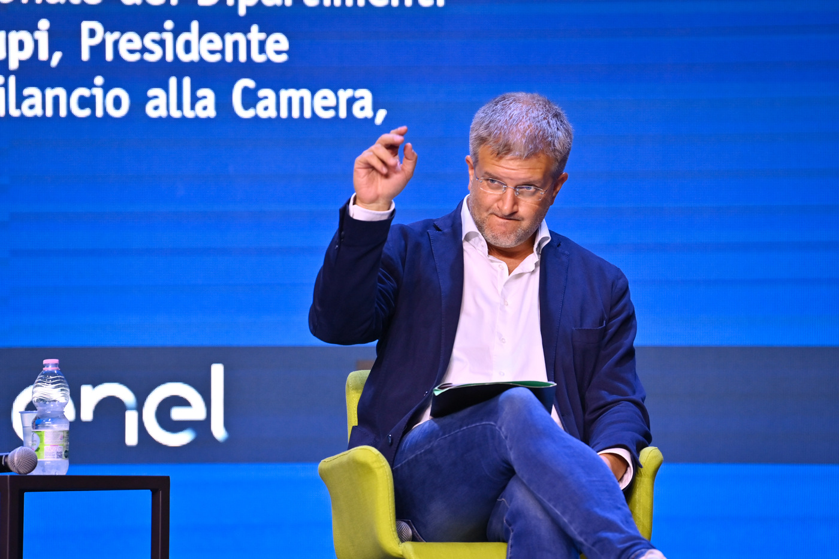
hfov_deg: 10.3
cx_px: 420
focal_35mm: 200
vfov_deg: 6.9
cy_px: 280
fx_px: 4660
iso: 1250
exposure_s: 1/500
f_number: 3.5
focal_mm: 200
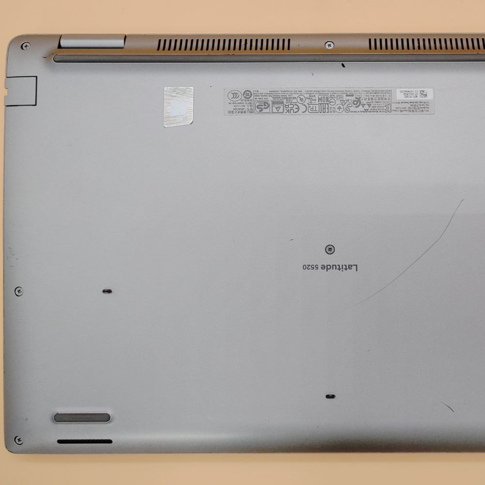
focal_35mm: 33
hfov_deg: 48.8
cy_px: 232
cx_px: 329
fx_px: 523
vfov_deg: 49.7
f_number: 1.8
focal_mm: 4.36
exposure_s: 1/60
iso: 50
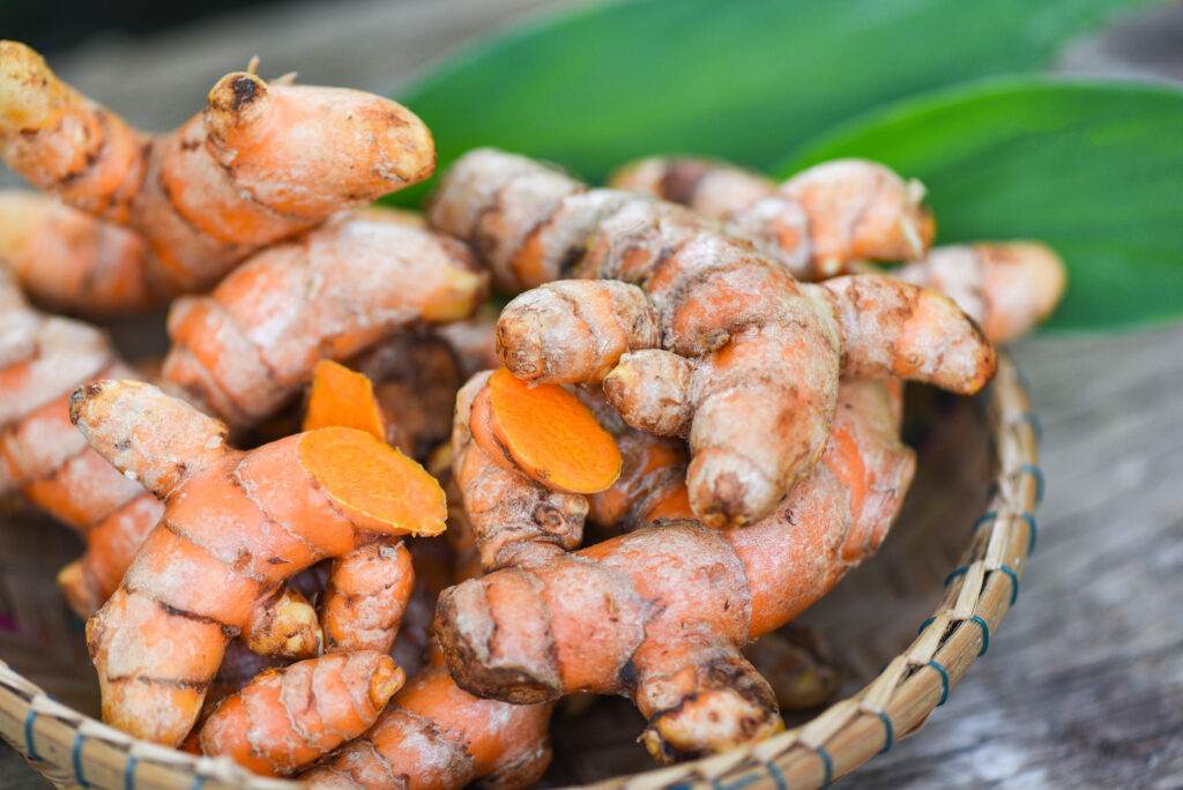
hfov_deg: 19.4
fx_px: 3452
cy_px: 395
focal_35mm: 105
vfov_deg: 13.1
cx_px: 592
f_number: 4.5
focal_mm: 105
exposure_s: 1/320
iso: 400
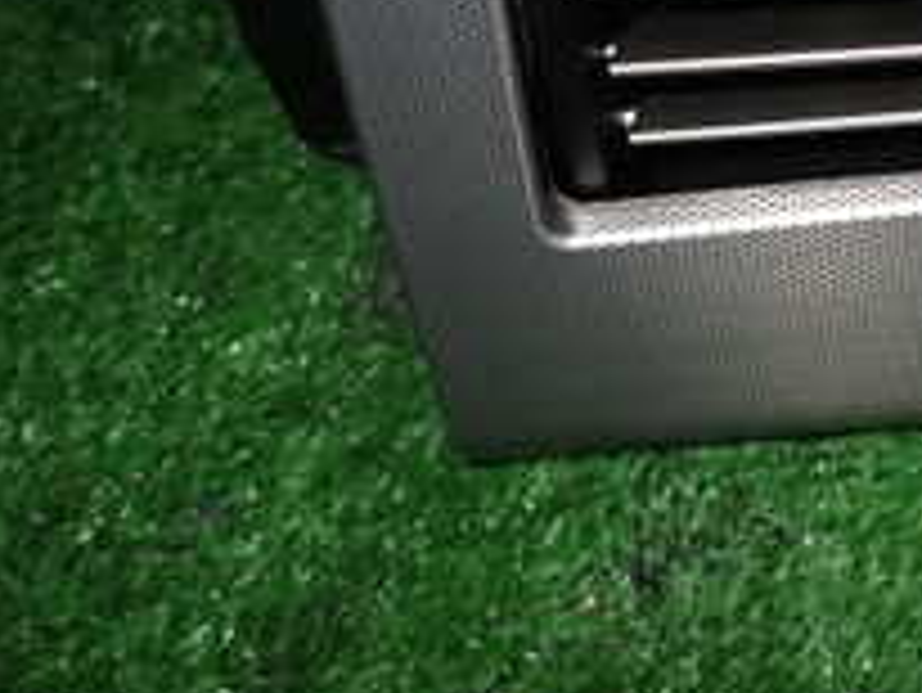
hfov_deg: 24.6
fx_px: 1945
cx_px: 1043
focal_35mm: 73
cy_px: -207
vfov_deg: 18.7
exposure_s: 1/30
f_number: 5.6
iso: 200
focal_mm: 4.5
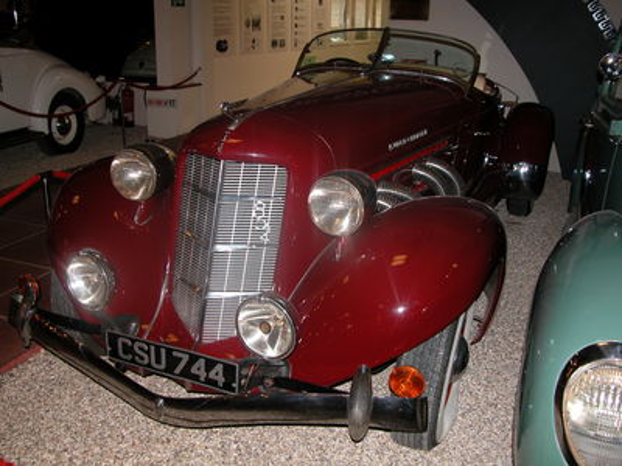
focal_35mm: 35
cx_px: 311
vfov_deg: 40.7
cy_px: 233
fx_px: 629
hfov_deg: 52.6
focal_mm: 8.9
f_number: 2.8
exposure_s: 1/60
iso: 100
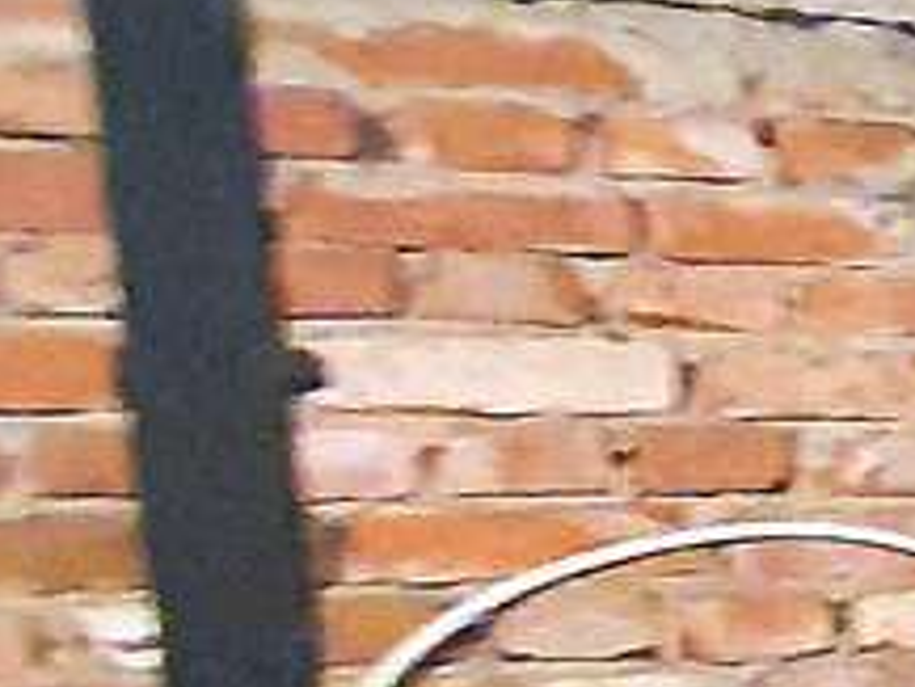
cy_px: 769
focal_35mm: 90
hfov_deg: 11.0
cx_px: 2846
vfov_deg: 15.9
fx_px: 2380
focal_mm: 1.8
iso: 640
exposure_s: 1/17
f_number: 2.2
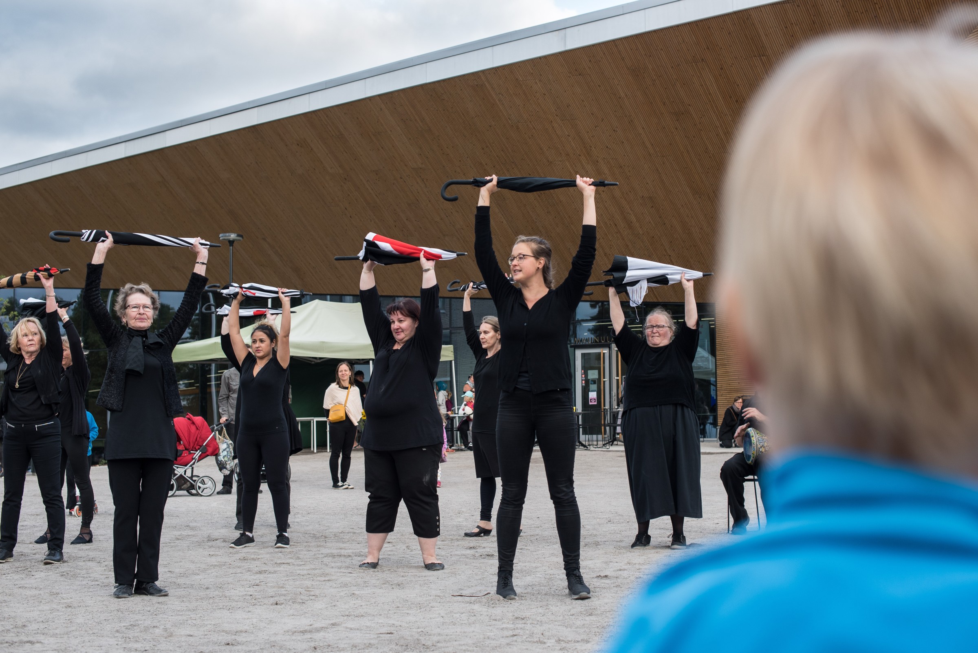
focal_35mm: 50
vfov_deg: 27.0
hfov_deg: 39.6
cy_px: 326
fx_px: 1359
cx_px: 489
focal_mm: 50
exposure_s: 1/400
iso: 200
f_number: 5
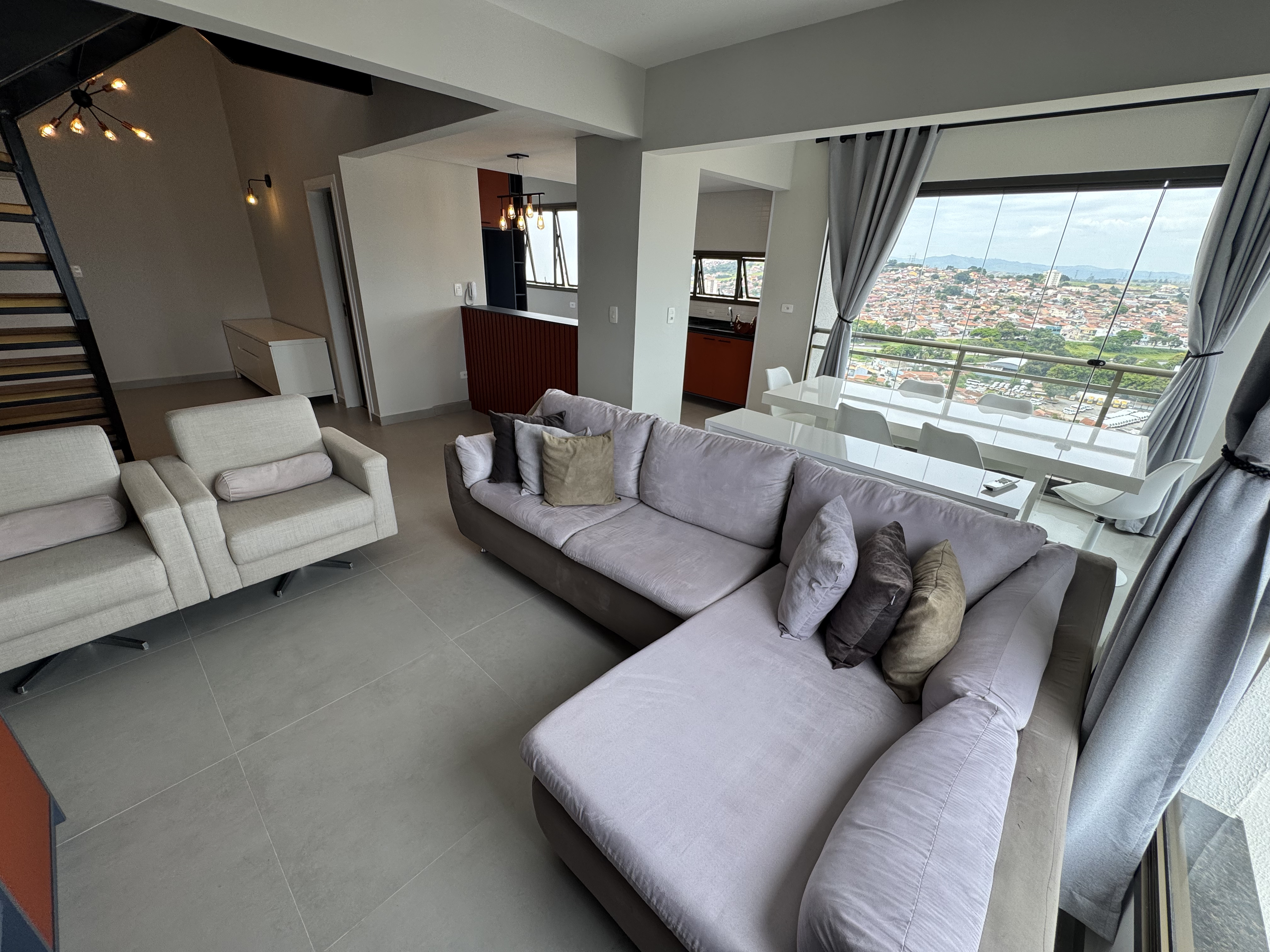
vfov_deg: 85.7
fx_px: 514
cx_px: 635
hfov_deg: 102.1
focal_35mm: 14
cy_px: 476
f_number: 2.2
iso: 40
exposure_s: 1/168
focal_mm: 2.22
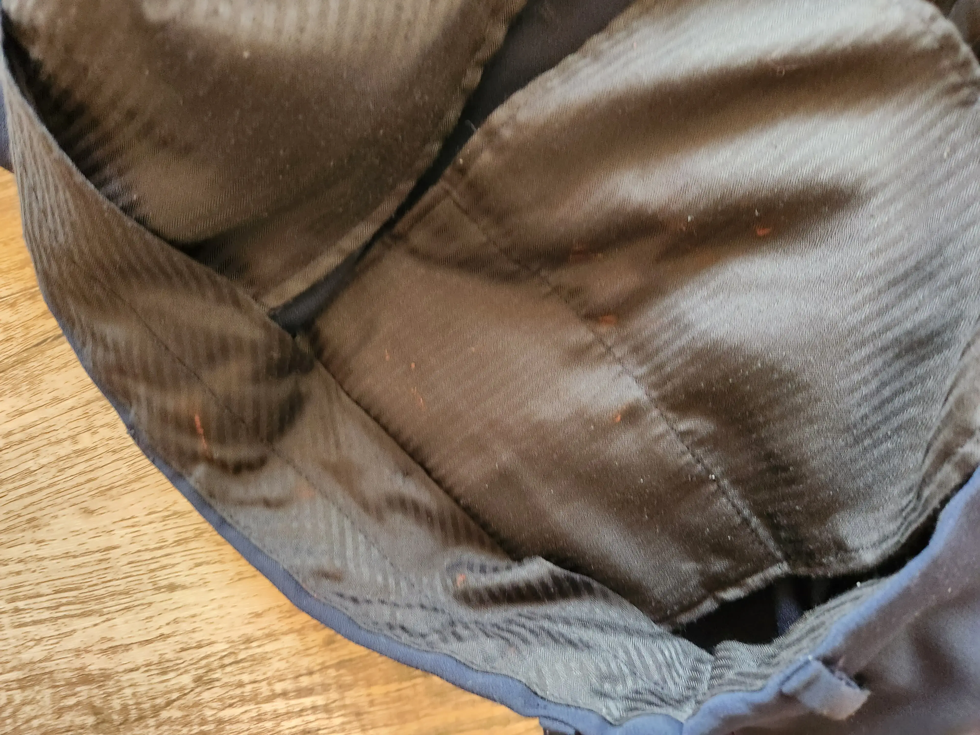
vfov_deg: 58.9
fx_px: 651
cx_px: 490
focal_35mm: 23
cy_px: 368
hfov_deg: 73.9
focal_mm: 5.4
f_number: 1.8
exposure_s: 1/60
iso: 800
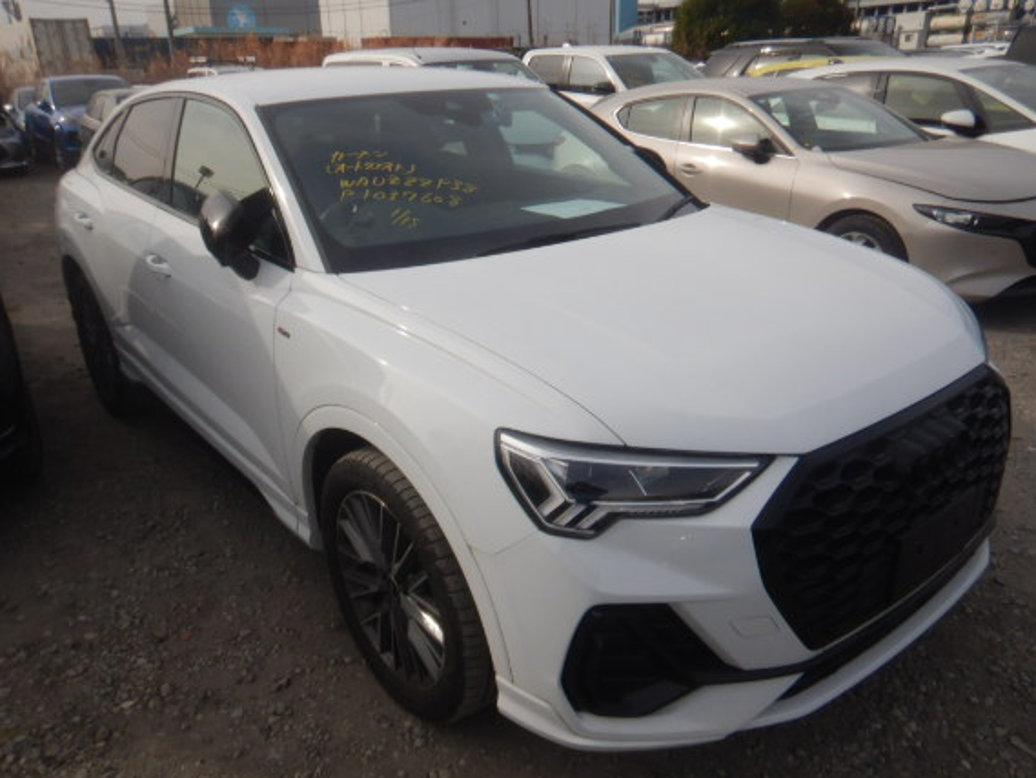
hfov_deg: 65.3
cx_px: 506
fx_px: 808
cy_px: 408
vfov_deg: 51.4
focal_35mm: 27
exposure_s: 1/500
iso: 125
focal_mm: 4.3
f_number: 2.8
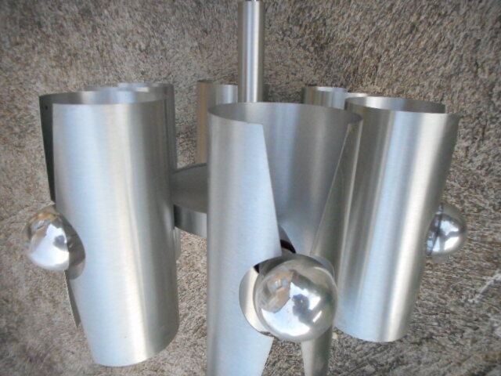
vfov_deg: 54.9
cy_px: 188
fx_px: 362
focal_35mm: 25
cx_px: 250
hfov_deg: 69.4
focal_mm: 4.5
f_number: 3.7
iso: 800
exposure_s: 1/250
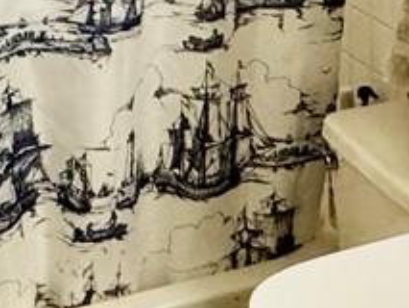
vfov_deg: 13.1
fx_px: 1241
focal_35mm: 105
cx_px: 484
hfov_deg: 17.8
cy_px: -187
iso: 320
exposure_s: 1/60
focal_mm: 2.22
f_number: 2.2
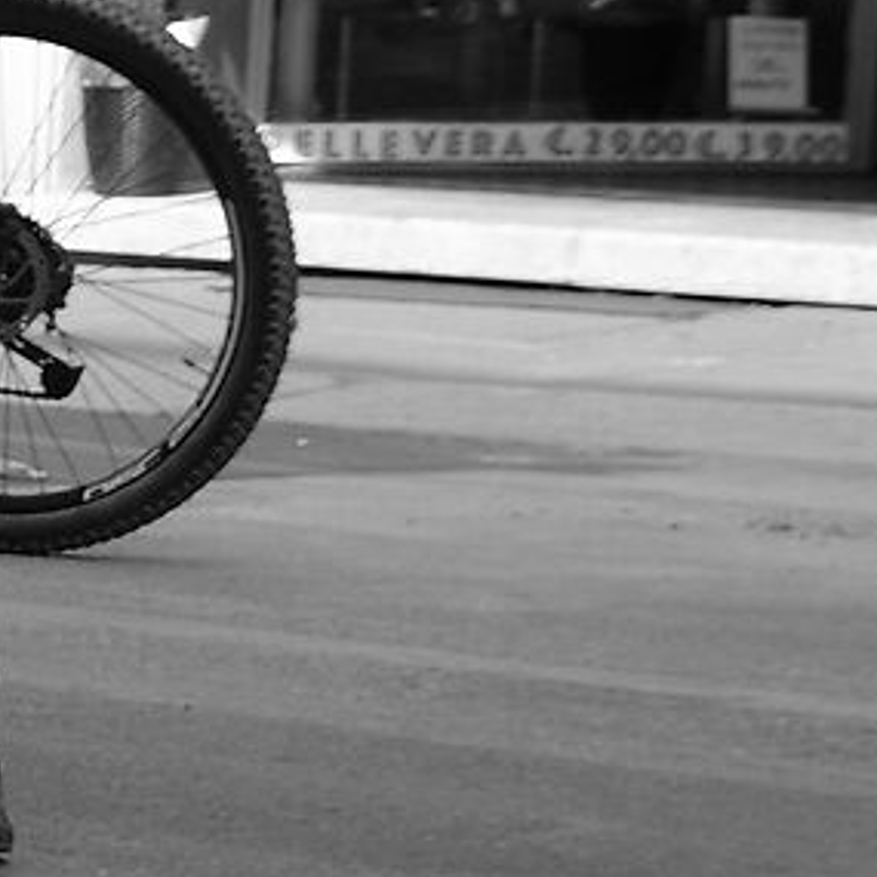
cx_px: -1809
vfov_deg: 8.1
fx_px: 6163
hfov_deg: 7.2
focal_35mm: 215
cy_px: 1012
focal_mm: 20
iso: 160
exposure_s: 1/300
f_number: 5.6
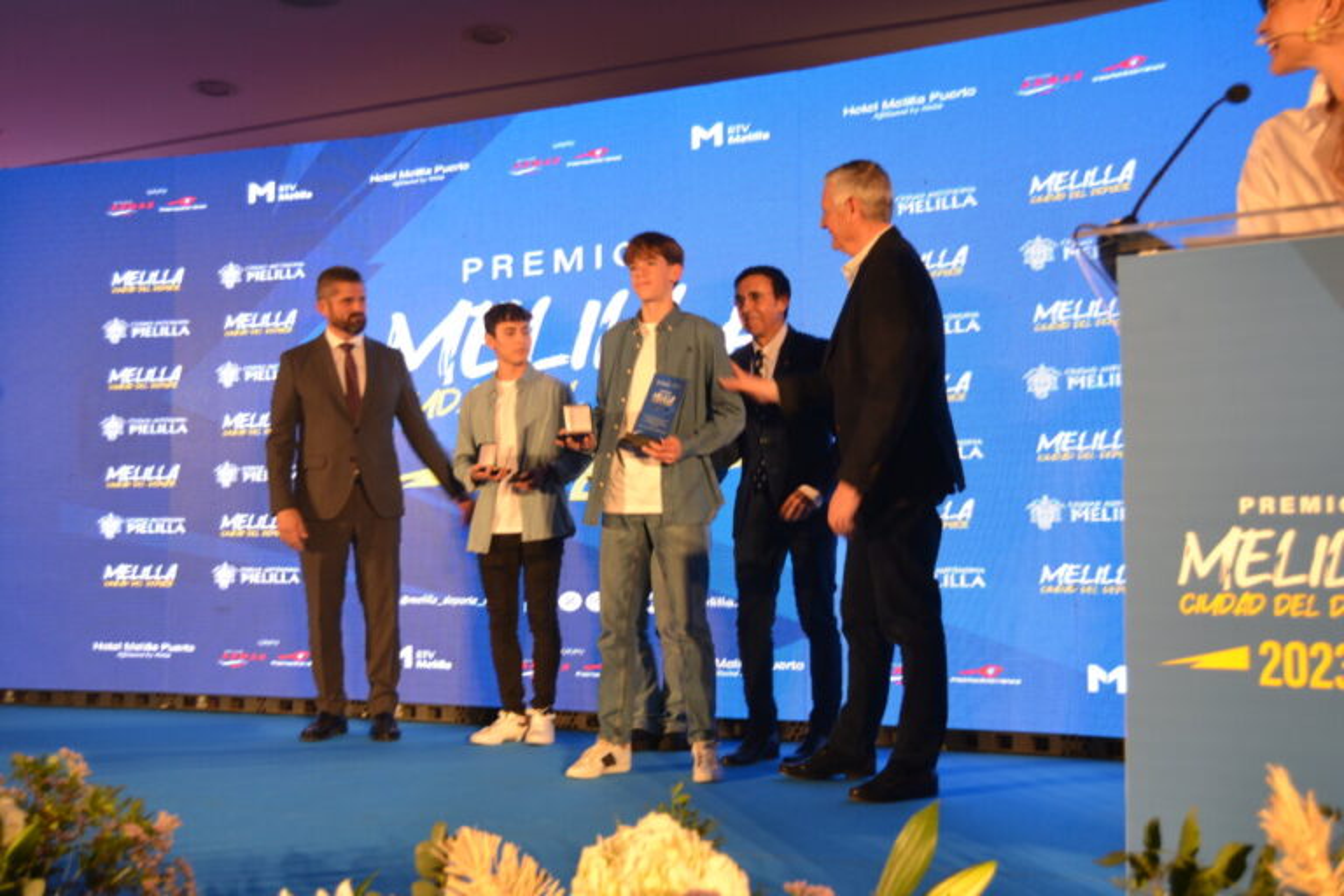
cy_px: 448
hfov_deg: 55.1
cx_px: 672
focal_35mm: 34
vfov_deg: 38.4
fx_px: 1288
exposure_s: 1/30
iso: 280
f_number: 3.8
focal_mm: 23
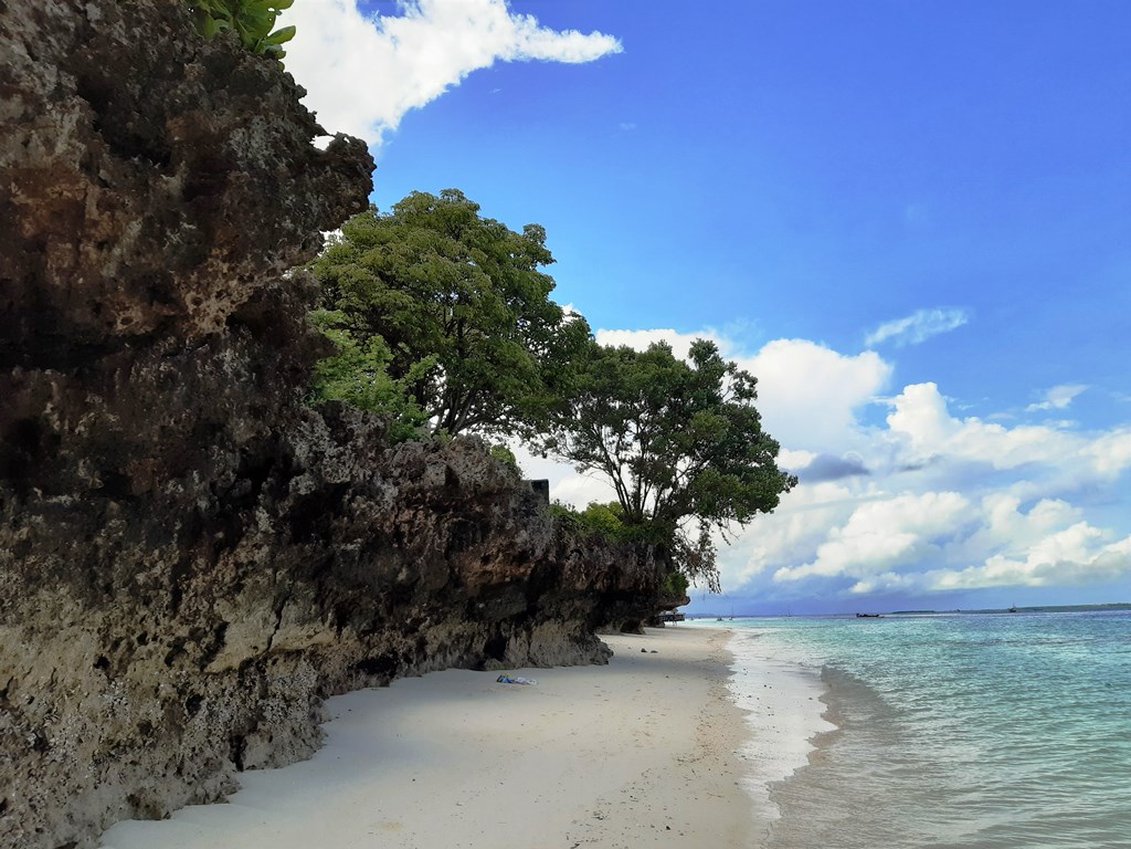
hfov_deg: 67.3
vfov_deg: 53.1
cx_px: 566
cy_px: 424
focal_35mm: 26
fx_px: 849
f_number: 1.7
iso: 40
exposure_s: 1/7634
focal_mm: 3.92
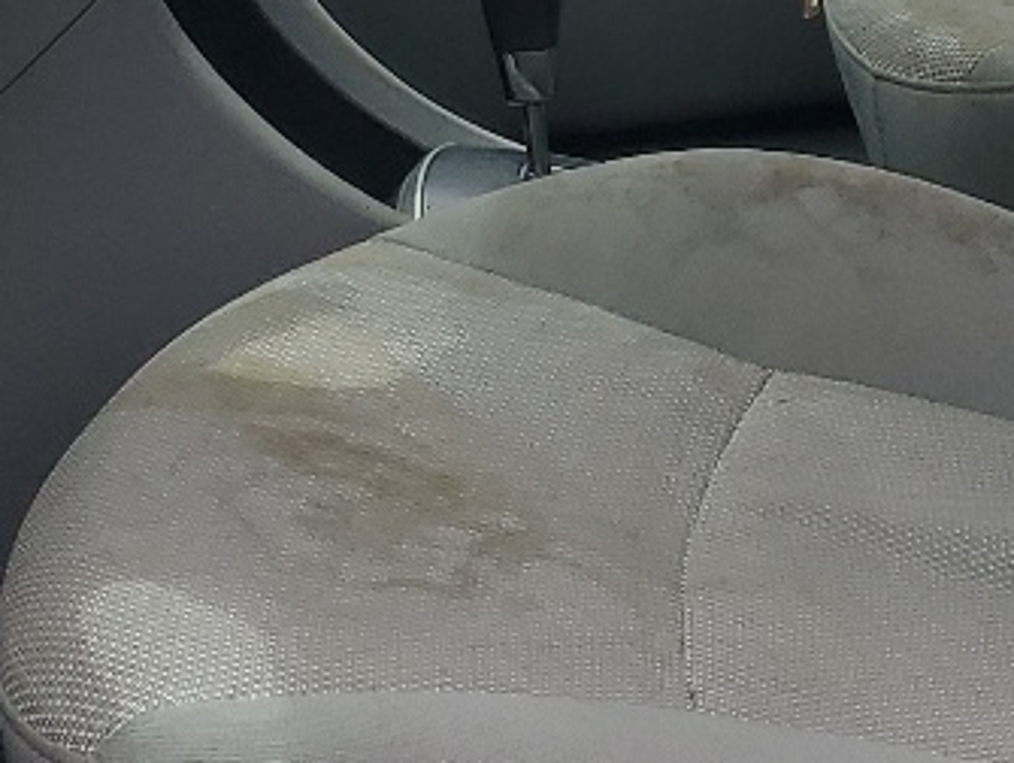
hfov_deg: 15.8
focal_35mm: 124
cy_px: -569
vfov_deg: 11.2
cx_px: 802
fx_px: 3636
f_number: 1.5
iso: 50
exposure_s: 1/2500
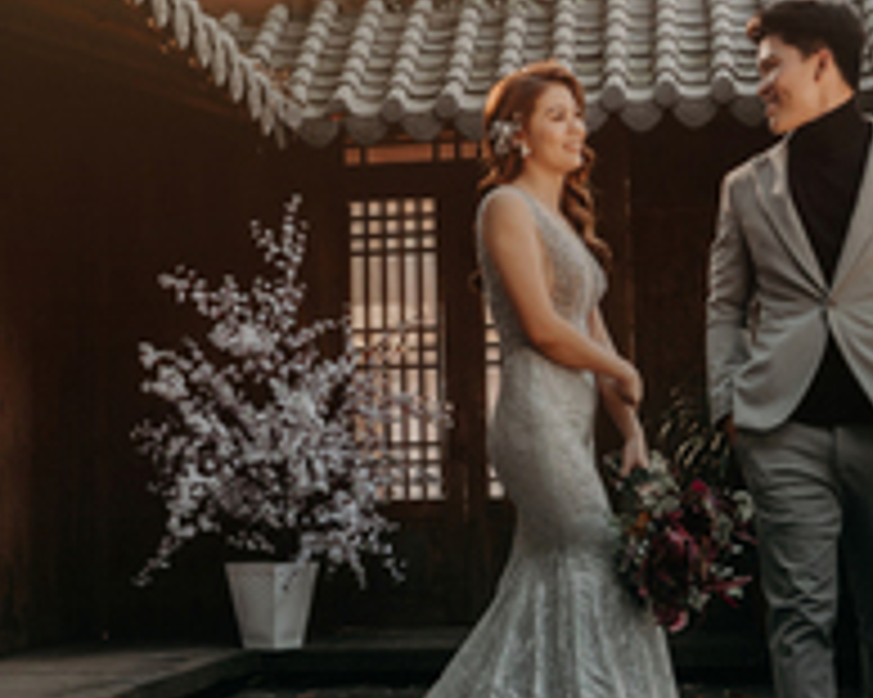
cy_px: 435
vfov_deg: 24.5
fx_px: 1601
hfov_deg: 30.5
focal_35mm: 62
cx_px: 464
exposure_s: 1/160
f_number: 4
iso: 320
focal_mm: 33
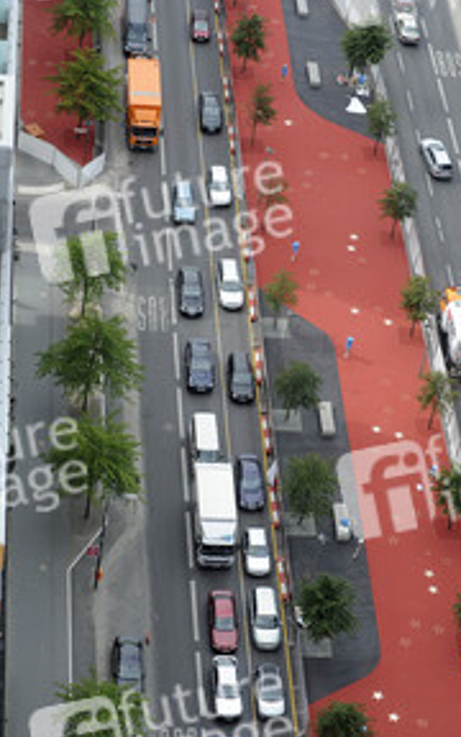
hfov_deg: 13.2
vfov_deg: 21.0
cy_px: 351
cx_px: 236
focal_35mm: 99
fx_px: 1990
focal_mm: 70
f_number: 9
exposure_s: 1/320
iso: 500
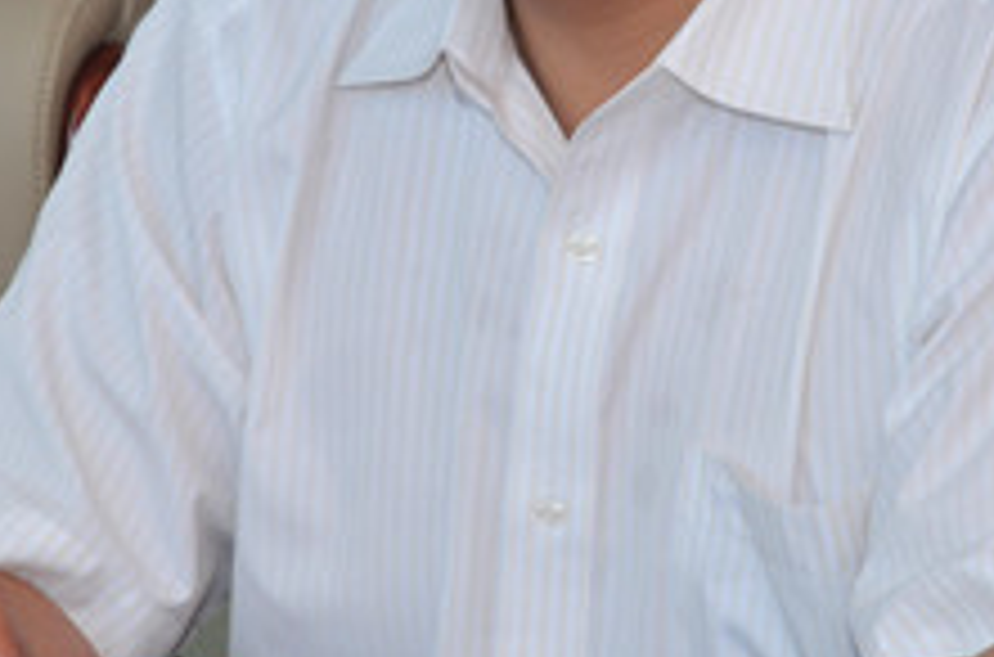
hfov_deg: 6.5
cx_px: 585
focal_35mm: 318
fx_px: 8755
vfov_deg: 4.3
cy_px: 63
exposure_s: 1/60
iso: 400
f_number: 7.1
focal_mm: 78
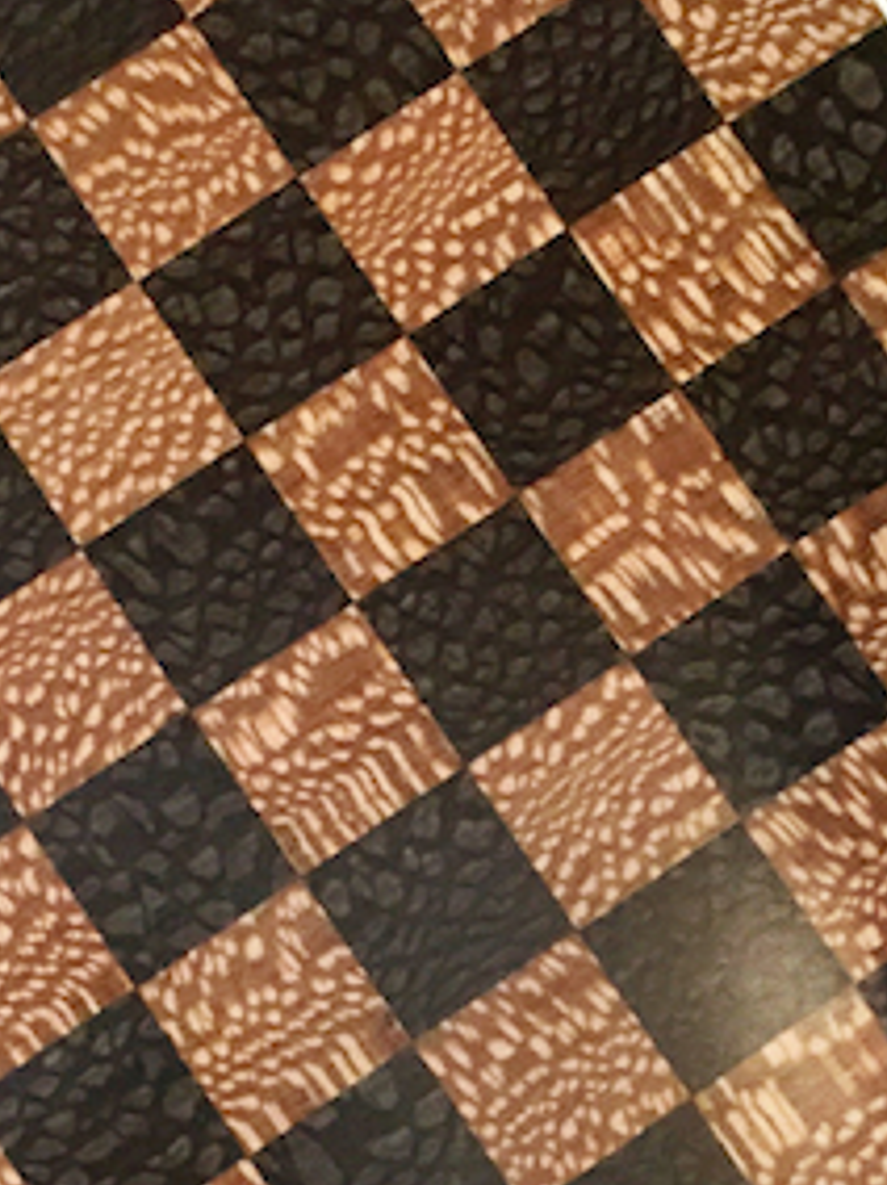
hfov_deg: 17.9
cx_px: 226
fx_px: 2804
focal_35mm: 82
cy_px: 712
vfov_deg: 23.8
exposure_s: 1/15
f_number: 2.2
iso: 250
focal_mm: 4.15
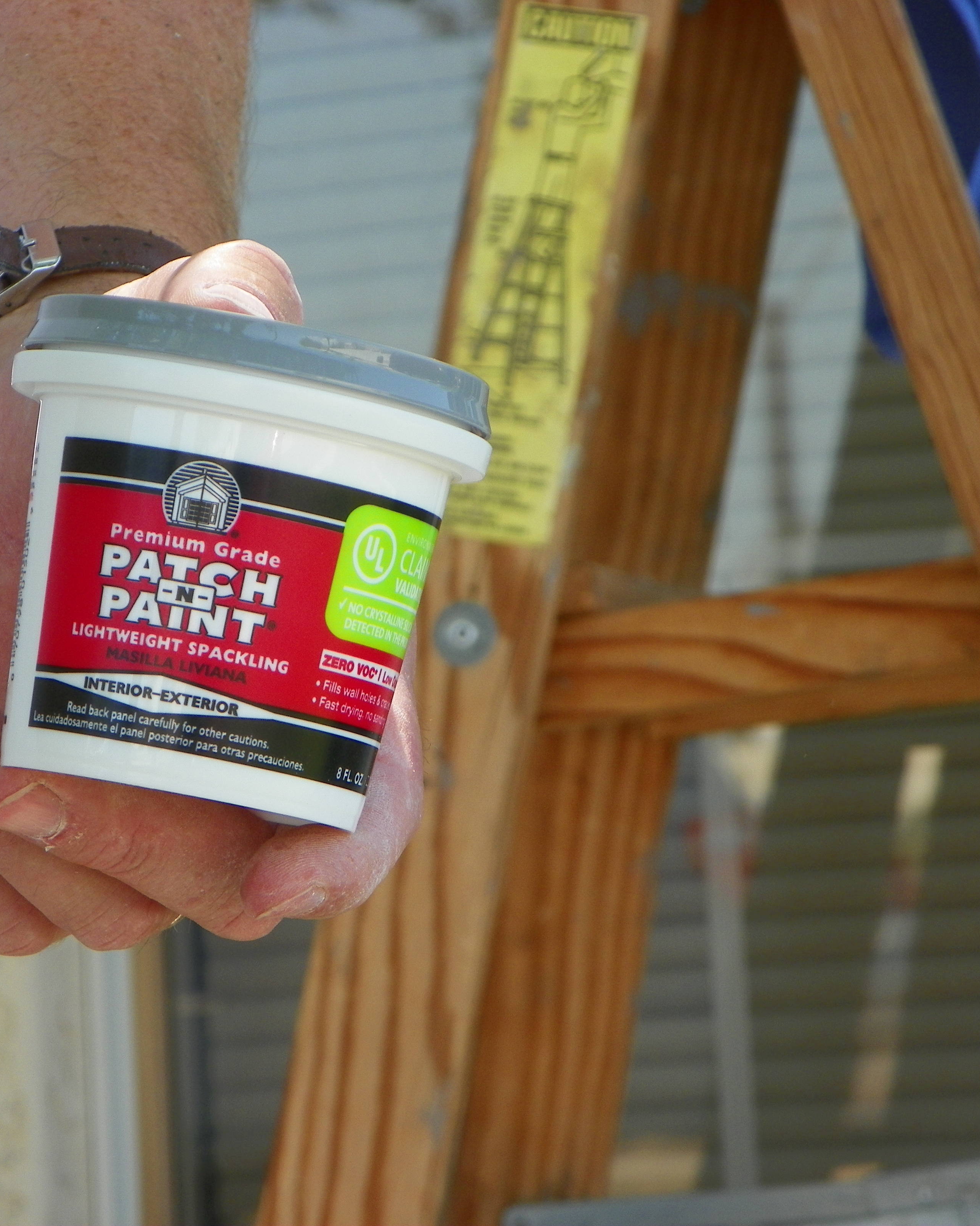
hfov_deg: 9.2
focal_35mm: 168
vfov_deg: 11.5
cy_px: 613
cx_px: 278
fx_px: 6091
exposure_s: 1/100
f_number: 4.5
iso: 64
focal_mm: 23
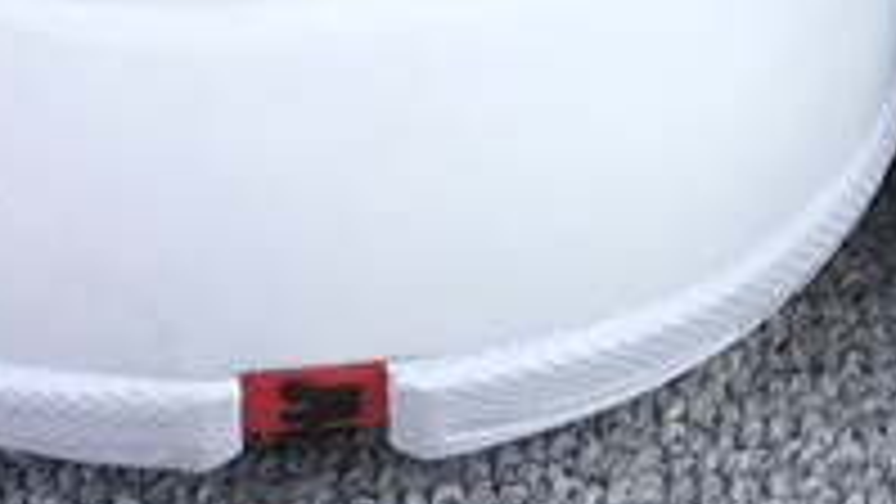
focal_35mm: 153
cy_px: -862
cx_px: 959
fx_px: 3636
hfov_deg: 13.8
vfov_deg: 7.3
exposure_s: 1/219
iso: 25
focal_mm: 3.3
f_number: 2.4
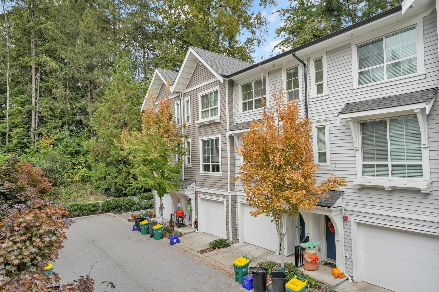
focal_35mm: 22
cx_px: 220
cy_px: 146
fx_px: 271
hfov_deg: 78.1
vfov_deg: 56.8
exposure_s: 1/200
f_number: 4.5
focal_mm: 22.2
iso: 100
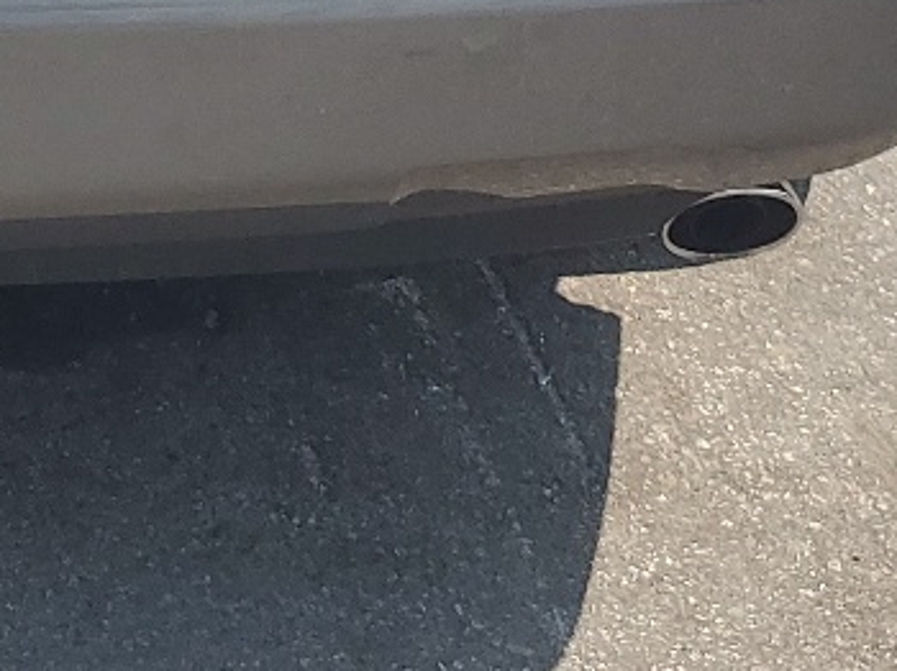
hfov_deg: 15.8
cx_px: -218
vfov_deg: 11.1
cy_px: -738
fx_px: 3082
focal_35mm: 119
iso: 50
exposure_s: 1/2000
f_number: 1.5
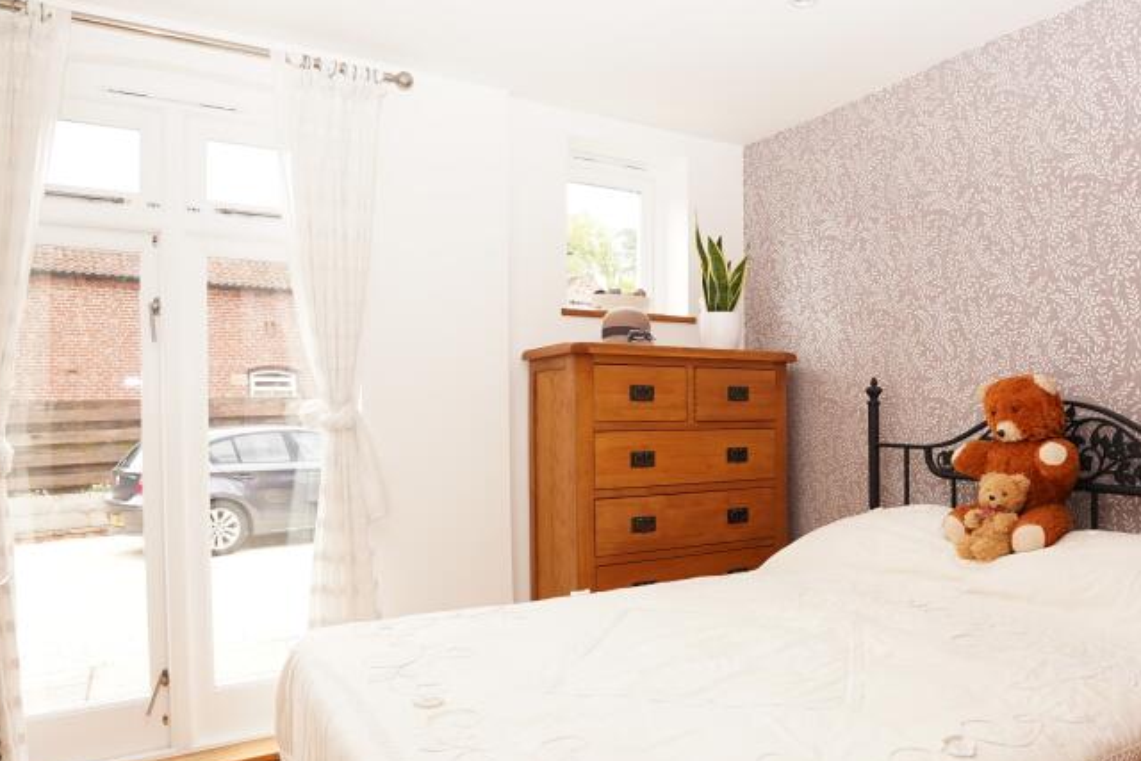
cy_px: 423
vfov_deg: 53.0
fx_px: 761
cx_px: 685
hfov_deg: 72.9
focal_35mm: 24
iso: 100
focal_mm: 10
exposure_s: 1/80
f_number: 4.5
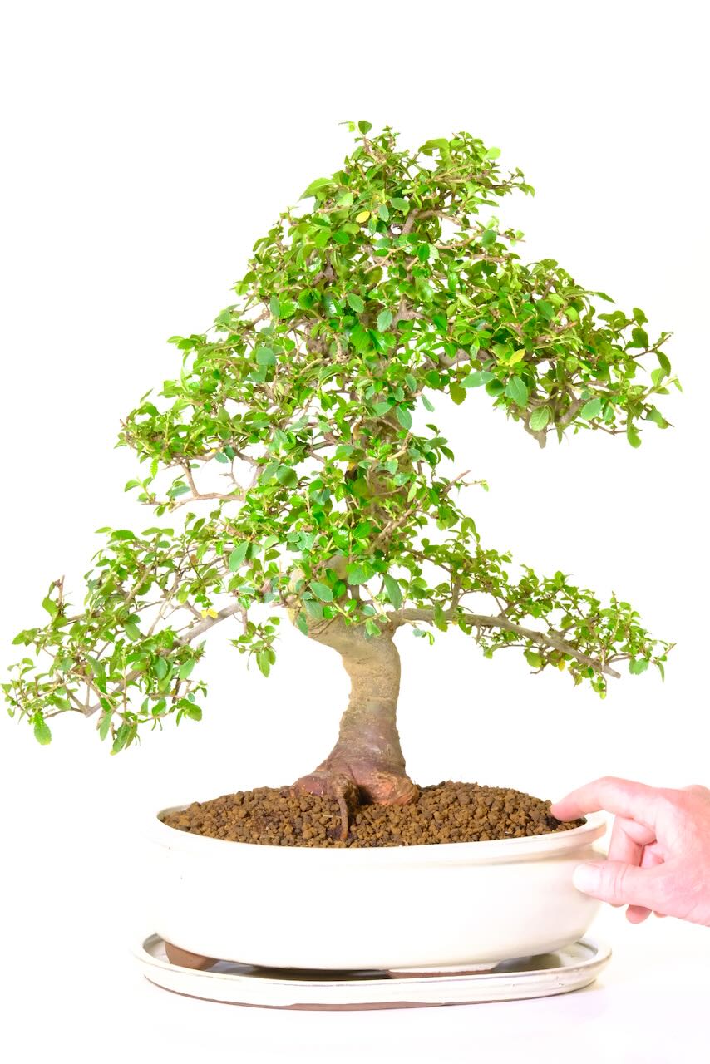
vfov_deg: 18.4
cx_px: 355
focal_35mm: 111
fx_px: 3282
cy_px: 532
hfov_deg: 12.3
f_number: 14
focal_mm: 74.1
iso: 4000
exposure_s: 1/10
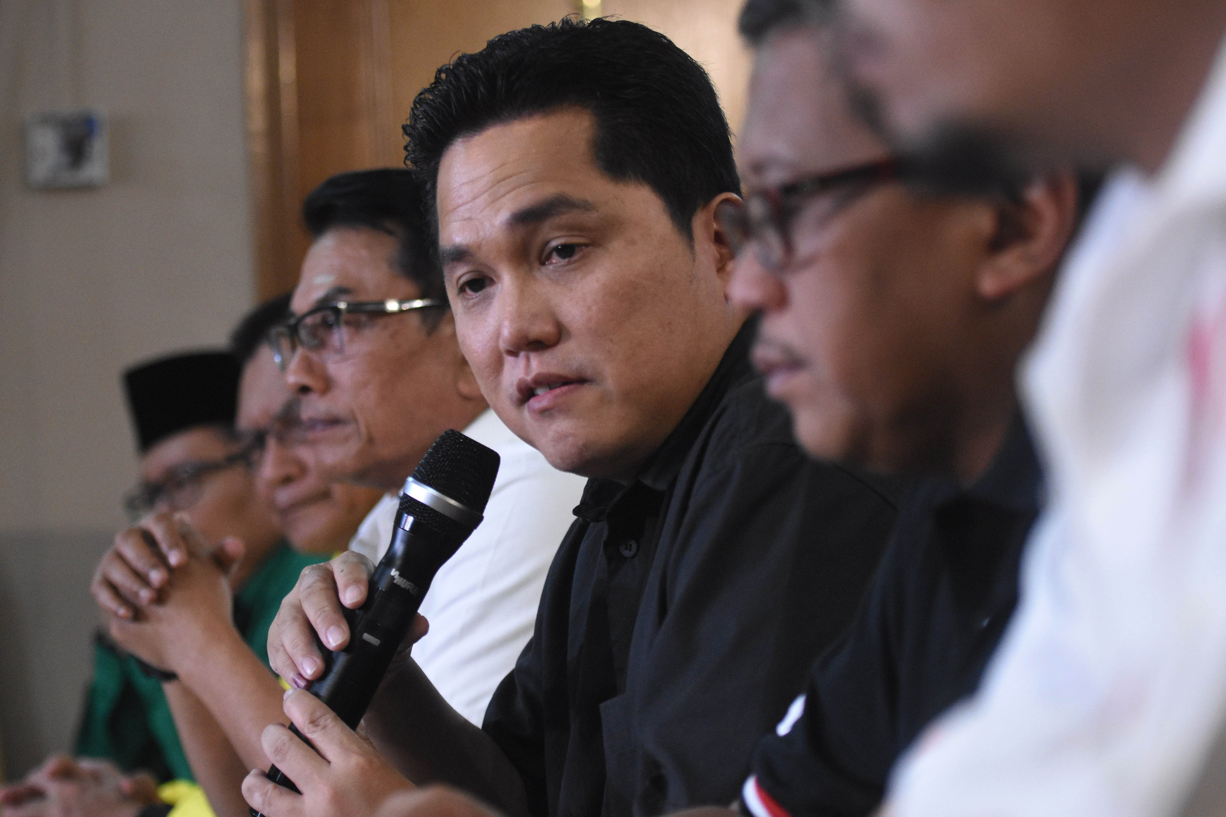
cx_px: 613
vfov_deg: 13.0
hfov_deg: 19.5
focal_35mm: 105
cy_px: 408
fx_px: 3576
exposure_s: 1/200
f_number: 2.8
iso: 3200
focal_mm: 70
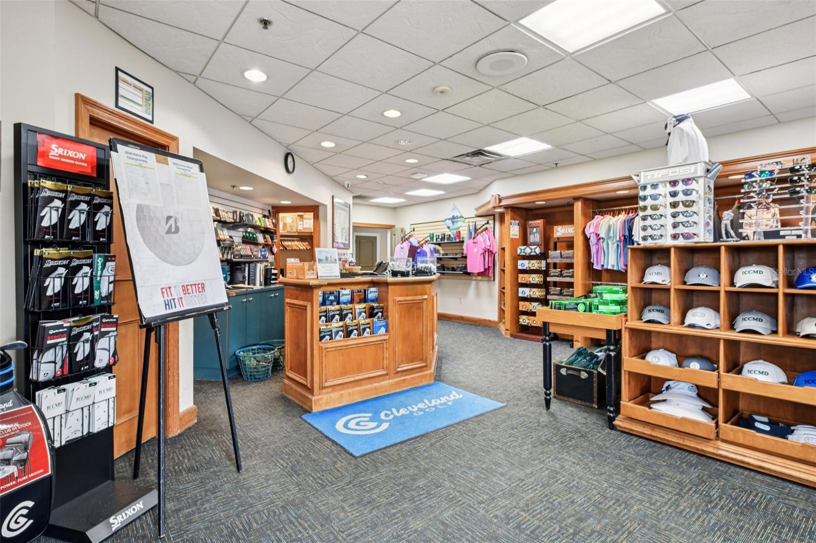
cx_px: 408
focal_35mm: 19
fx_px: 431
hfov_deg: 86.9
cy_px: 272
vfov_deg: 64.5
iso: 400
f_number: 8
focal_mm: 19
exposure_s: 1/6
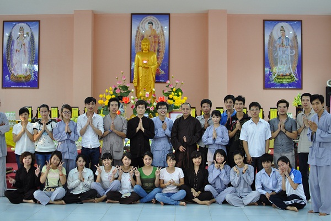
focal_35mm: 52
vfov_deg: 25.8
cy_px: 110
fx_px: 483
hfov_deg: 37.9
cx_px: 166
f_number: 2
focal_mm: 35
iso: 360
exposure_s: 1/60
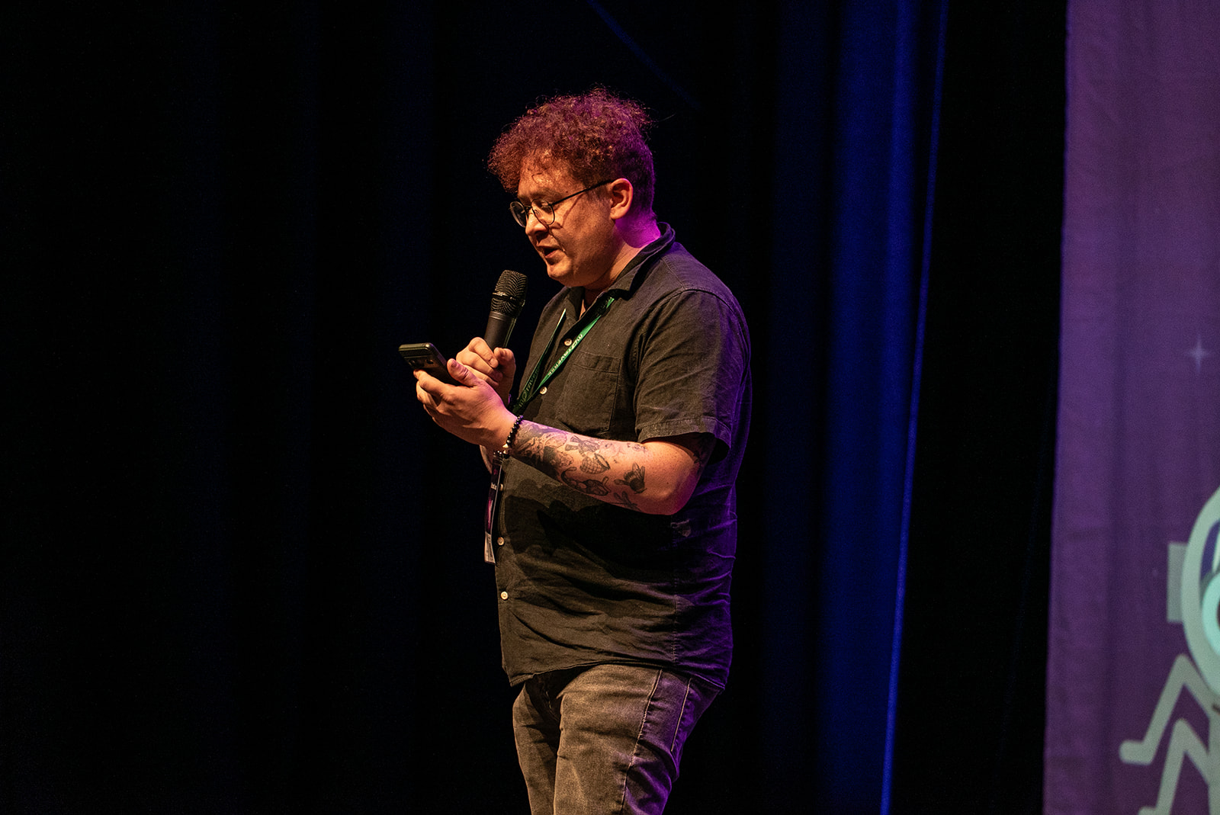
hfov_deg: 7.9
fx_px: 8884
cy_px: 408
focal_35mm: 262
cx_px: 610
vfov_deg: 5.3
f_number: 5.6
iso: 3200
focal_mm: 262
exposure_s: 1/125
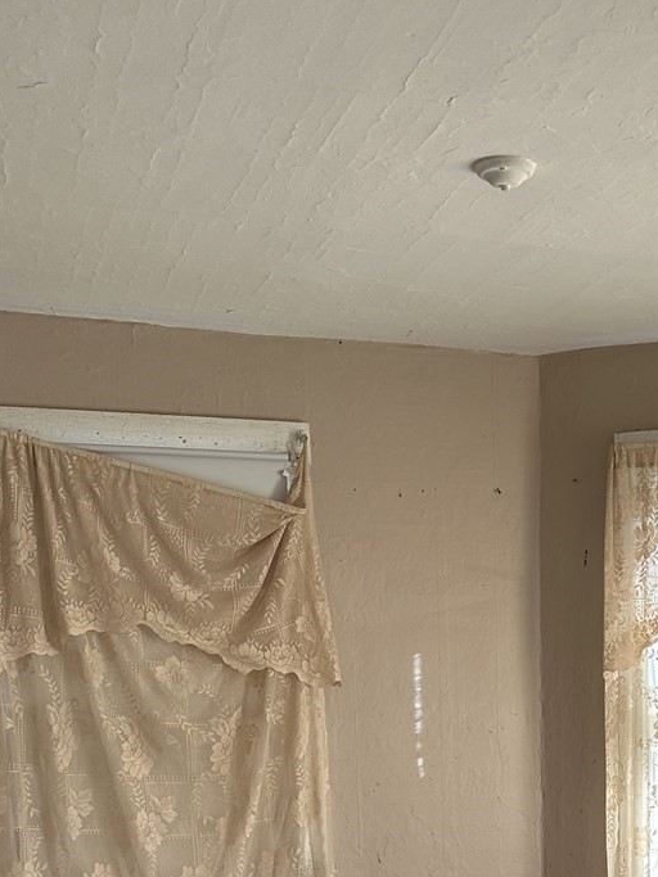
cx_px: 572
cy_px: 878
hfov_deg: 26.3
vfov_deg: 32.7
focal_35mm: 54
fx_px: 1369
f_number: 1.78
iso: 100
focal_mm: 6.86
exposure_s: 1/121
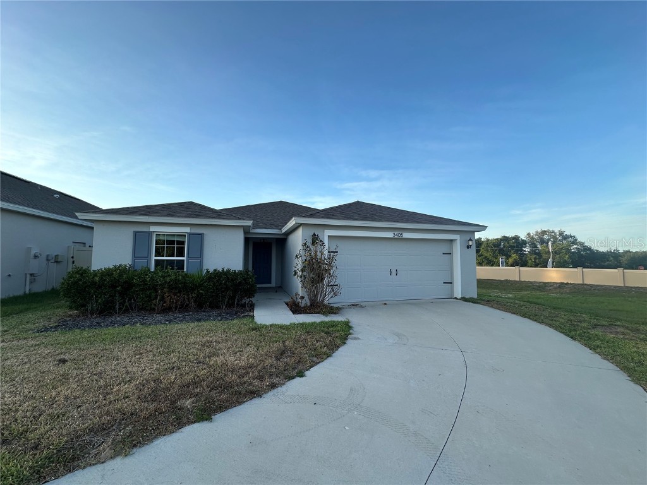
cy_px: 242
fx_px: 262
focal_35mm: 14
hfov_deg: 102.1
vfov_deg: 85.7
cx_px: 324
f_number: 2.2
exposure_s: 1/471
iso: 40
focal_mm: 2.22
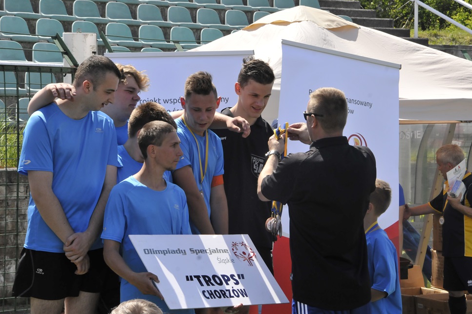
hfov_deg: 17.6
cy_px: 160
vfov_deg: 11.7
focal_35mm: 117
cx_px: 244
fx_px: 1525
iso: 800
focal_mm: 75
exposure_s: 1/640
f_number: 13
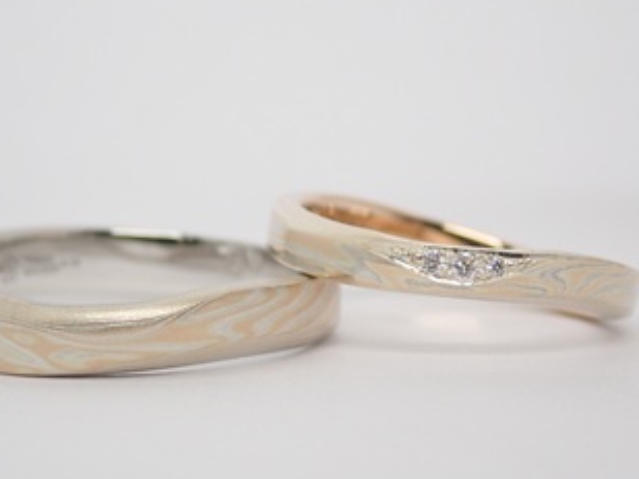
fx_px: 2068
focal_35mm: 112
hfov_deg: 17.6
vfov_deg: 13.2
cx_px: 277
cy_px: 290
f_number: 4.1
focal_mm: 13.65
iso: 200
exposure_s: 1/125
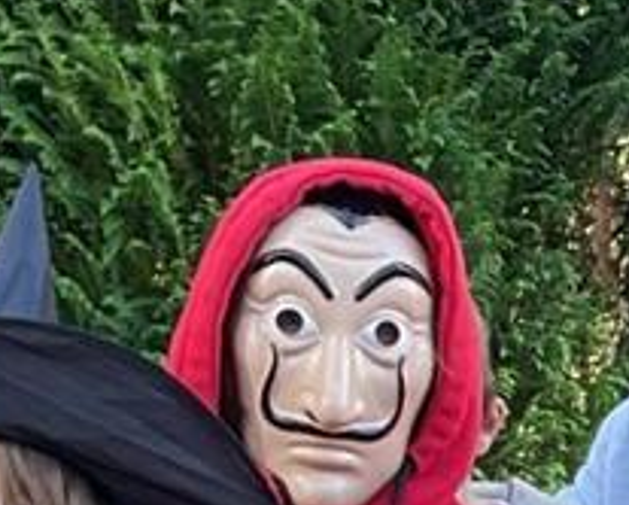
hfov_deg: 10.0
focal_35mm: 183
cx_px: 1115
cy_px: 1241
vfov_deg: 7.8
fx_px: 3410
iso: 25
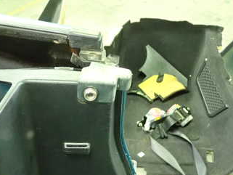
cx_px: 68
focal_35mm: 56
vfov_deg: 25.3
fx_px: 377
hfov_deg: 33.9
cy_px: 157
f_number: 2.3
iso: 1600
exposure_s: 1/30
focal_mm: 5.5
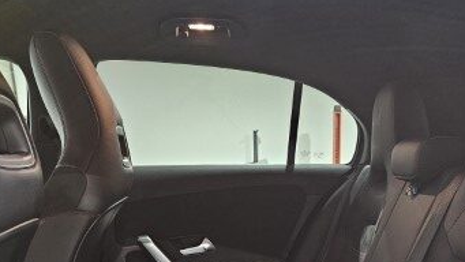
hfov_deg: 43.0
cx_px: 318
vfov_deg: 22.0
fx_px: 580
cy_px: 368
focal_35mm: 47
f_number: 1.7
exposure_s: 1/33
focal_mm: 6.3
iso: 640
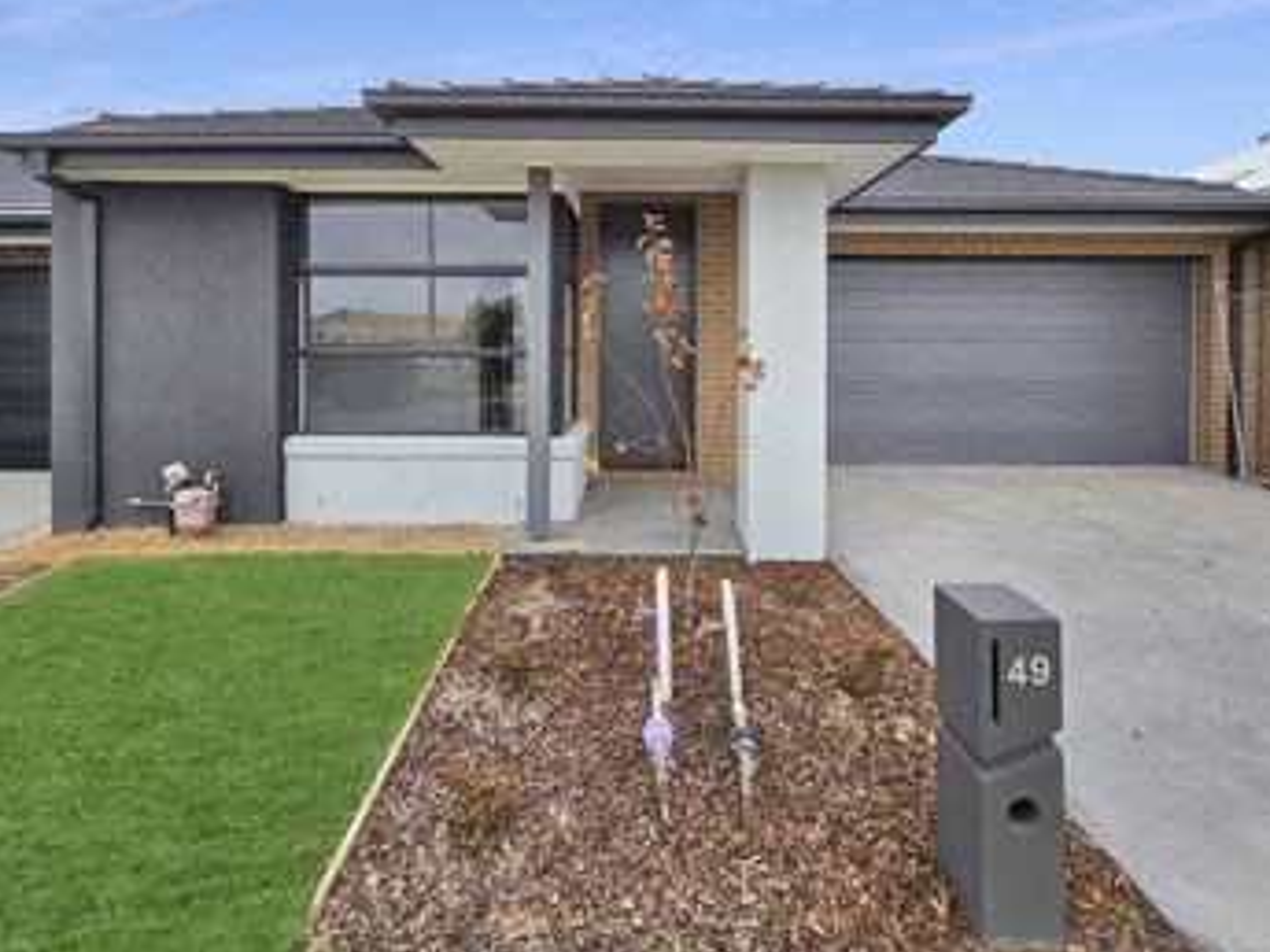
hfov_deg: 91.0
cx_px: 646
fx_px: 624
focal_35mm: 17
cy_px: 345
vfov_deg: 73.2
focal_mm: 2.2
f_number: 2.2
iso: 50
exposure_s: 1/688
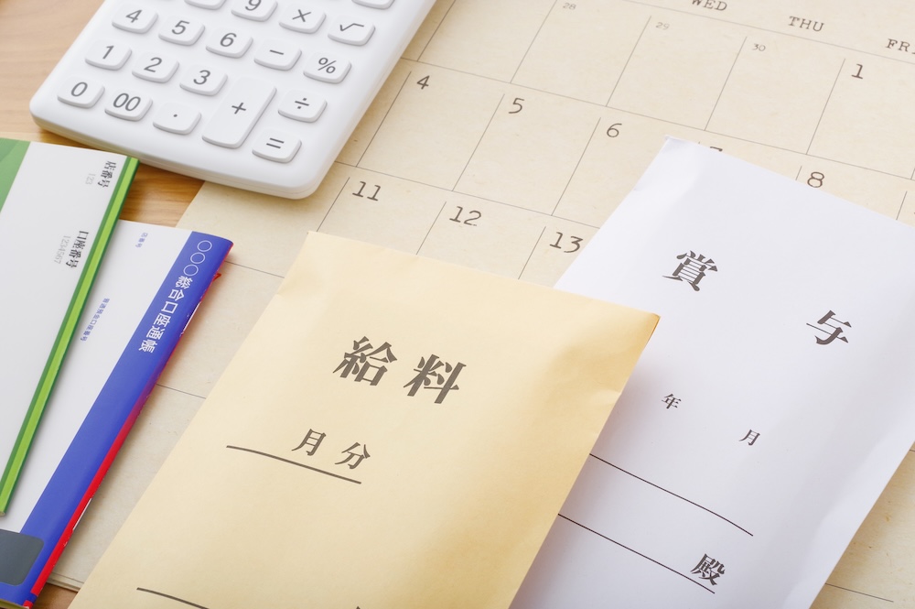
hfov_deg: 27.0
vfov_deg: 18.2
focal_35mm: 75
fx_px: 1905
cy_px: 304
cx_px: 458
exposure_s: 1/160
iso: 200
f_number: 16
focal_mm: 50
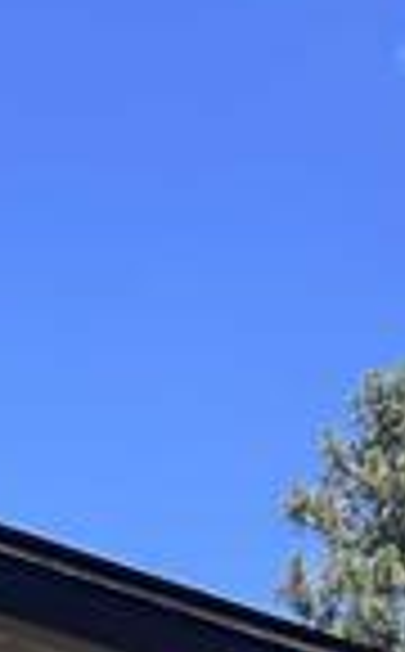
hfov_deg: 6.3
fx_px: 3461
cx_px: -702
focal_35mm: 195
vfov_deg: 9.8
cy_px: 1448
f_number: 1.5
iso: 50
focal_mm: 5.7
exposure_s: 1/2008
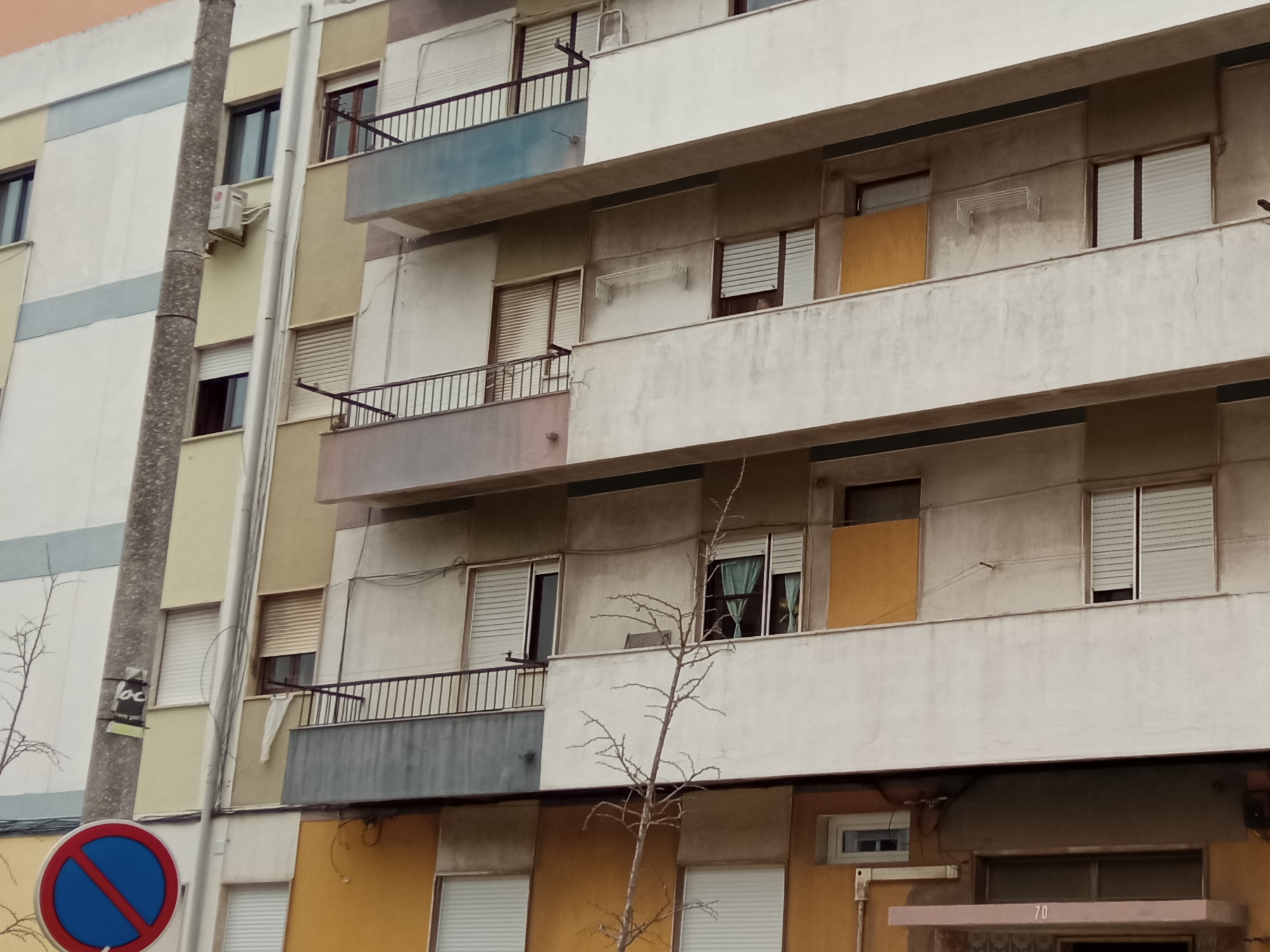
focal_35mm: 56
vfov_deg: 26.1
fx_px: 2054
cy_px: 440
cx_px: 1084
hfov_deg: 33.0
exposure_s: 1/685
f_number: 2.2
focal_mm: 3.79
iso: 118
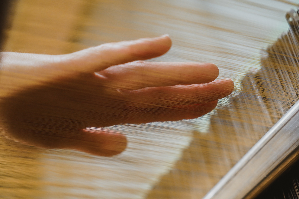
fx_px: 457
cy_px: 100
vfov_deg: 24.6
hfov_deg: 36.2
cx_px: 150
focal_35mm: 55
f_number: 4
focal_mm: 55
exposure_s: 1/60
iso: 3200
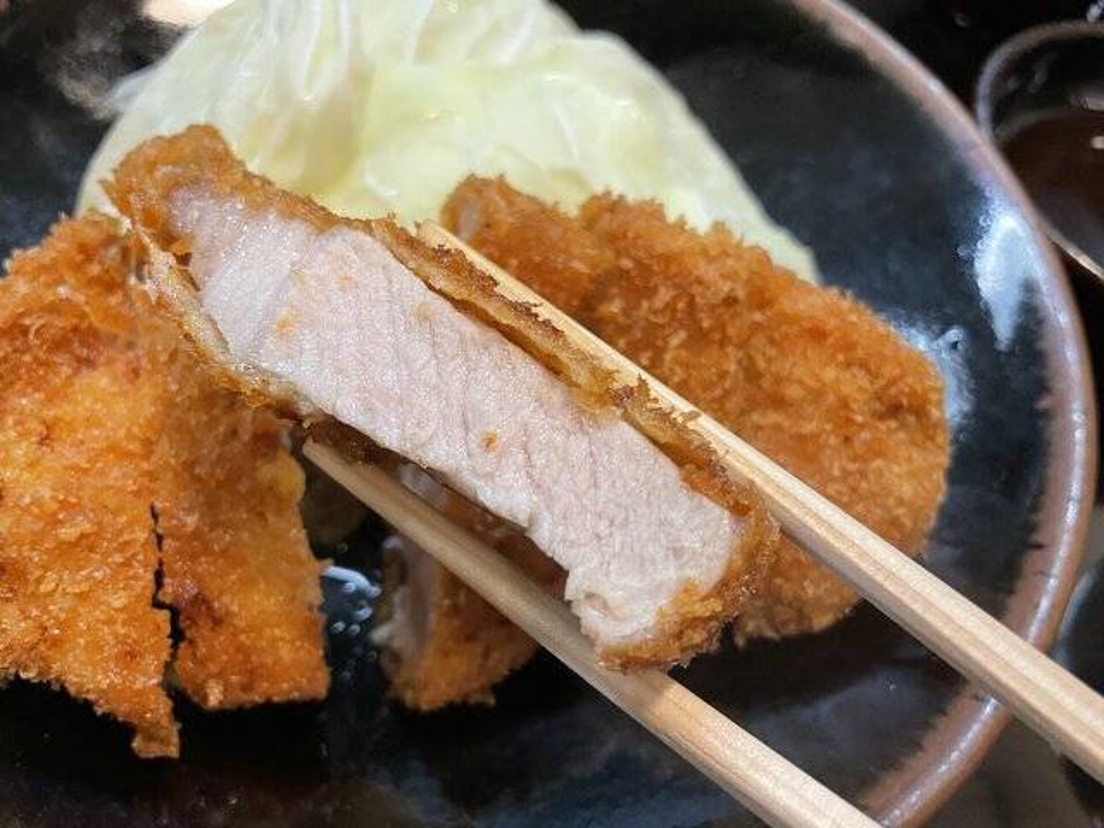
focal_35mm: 26
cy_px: 414
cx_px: 552
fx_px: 829
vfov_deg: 53.1
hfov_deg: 67.3
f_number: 1.6
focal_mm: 4.2
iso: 320
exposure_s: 1/60
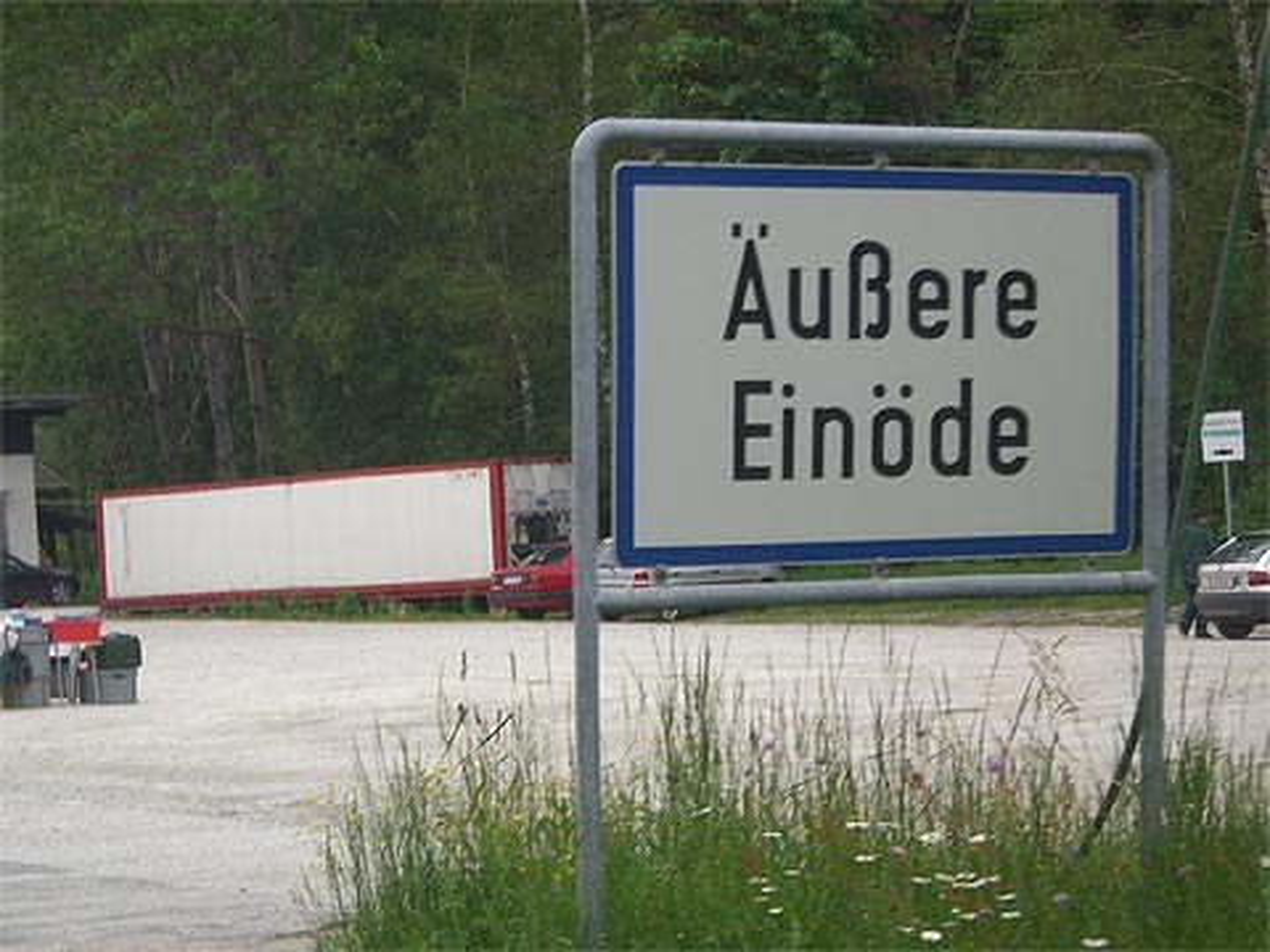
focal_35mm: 94
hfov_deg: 20.9
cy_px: 476
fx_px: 3449
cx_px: 635
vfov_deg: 15.7
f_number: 4.6
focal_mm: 15.3
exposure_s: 1/200
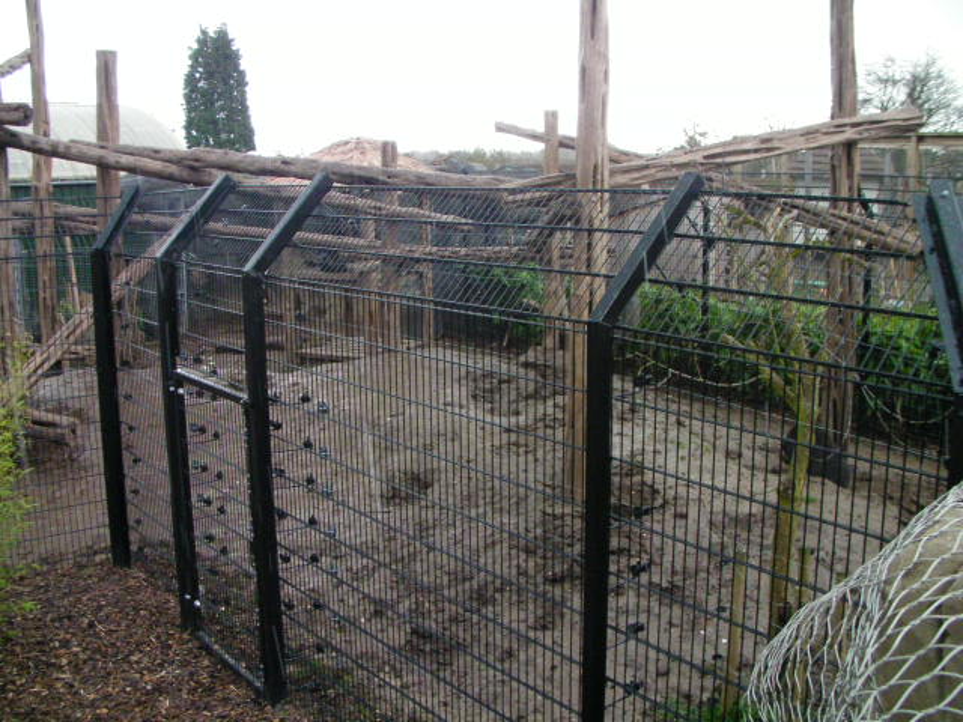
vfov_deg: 37.7
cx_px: 482
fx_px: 1057
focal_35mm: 38
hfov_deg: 49.0
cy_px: 361
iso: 400
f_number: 3.5
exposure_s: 1/97.2
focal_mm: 6.3
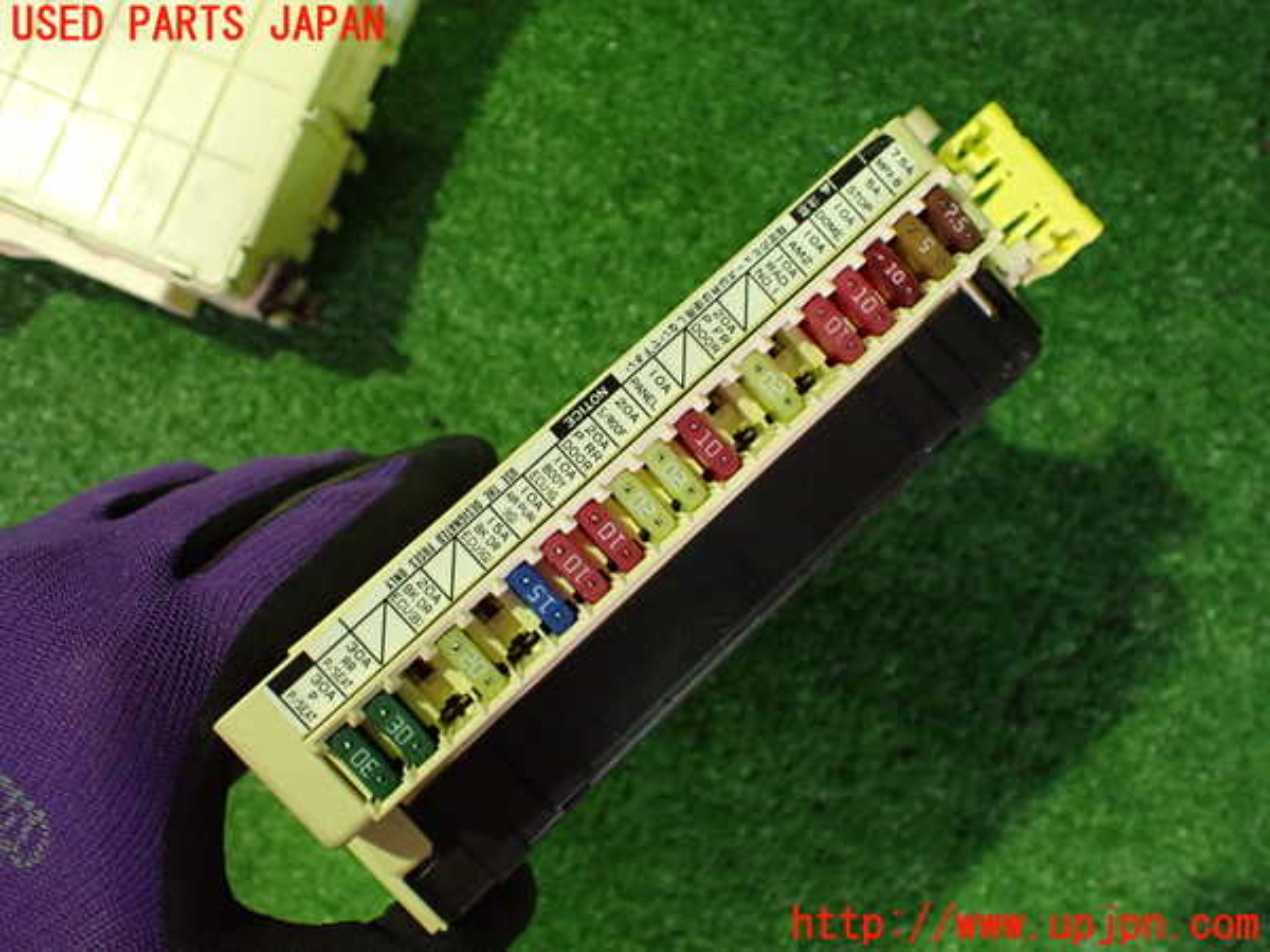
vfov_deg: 46.8
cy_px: 476
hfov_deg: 60.0
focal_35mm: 30
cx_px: 635
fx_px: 1101
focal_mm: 5.4
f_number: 2.3
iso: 800
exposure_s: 1/30
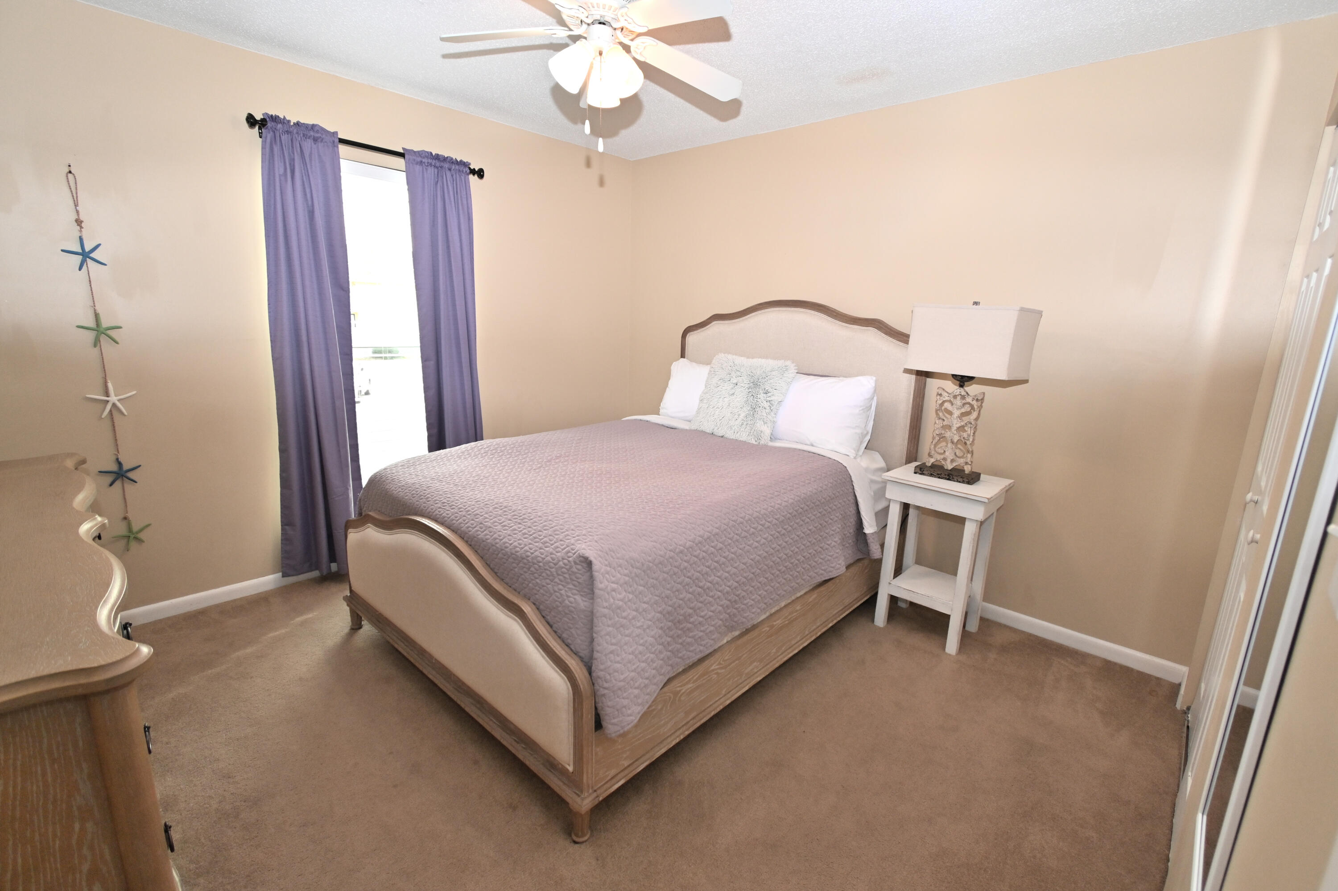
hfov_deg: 100.4
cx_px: 669
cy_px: 446
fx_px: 557
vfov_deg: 77.3
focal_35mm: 15
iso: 320
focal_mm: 10
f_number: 4.5
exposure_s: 1/60
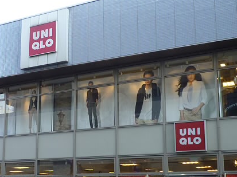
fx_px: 383
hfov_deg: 34.0
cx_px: 75
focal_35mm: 56
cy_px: 133
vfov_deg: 25.7
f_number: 3.6
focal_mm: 5.8
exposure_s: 1/100
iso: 80
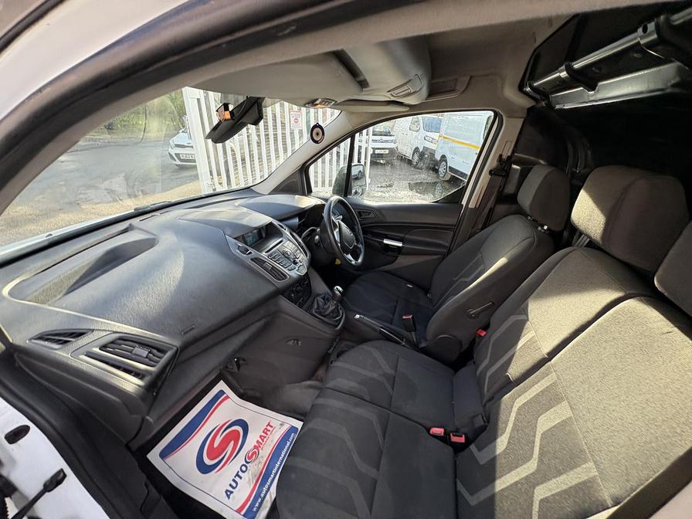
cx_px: 346
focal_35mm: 14
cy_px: 260
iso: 125
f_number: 2.2
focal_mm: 2.22
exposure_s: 1/102
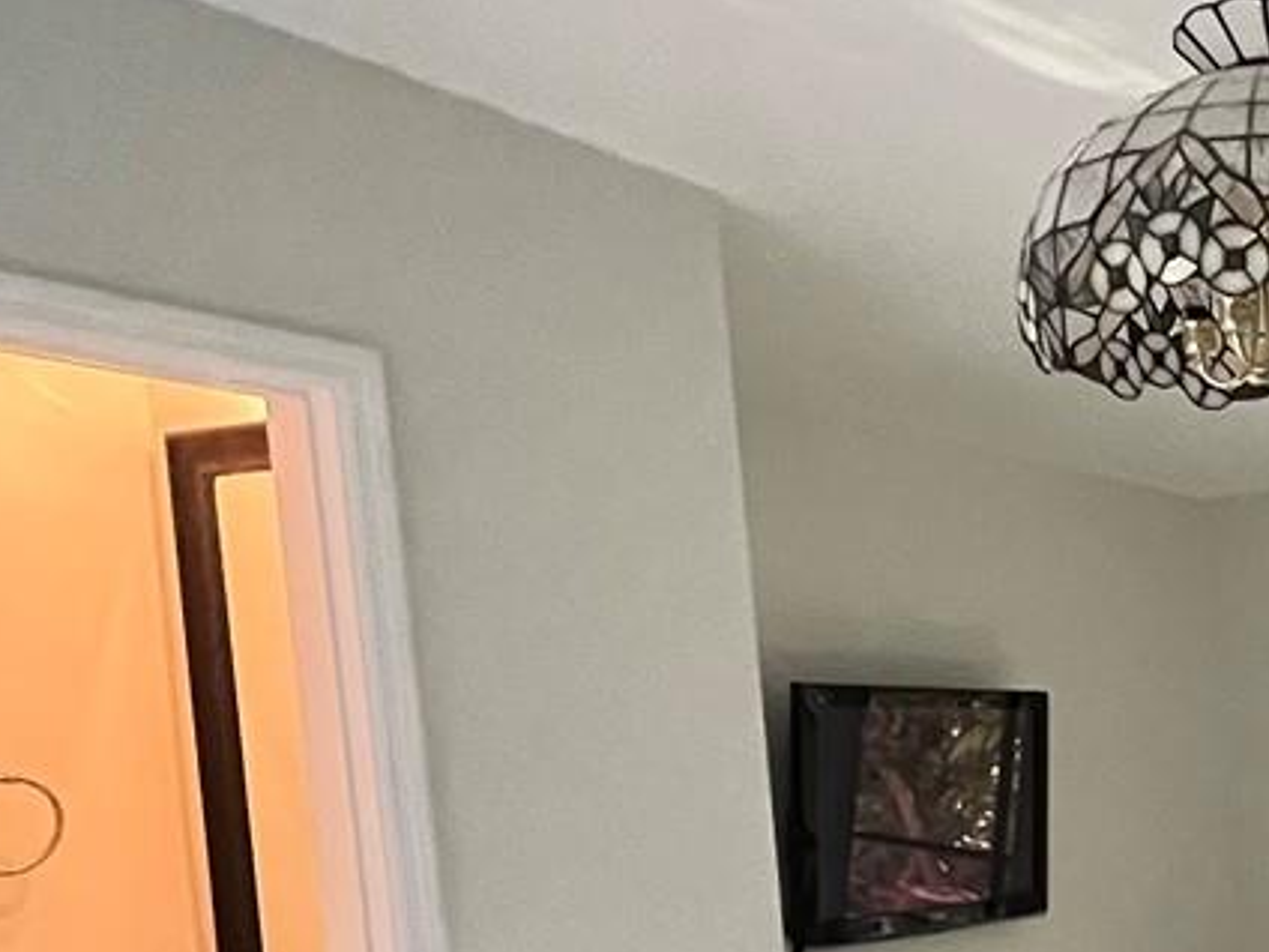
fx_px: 1796
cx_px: 1724
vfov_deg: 28.4
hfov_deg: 29.6
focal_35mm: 49
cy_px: 880
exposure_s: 1/60
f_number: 1.8
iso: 800
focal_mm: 1.57
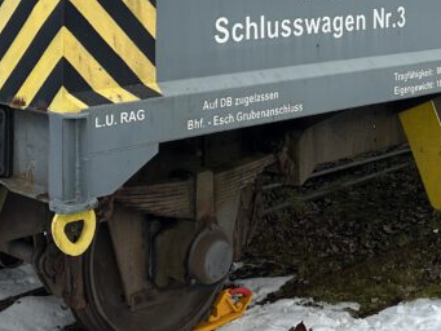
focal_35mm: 72
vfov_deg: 19.6
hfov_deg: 27.0
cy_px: -36
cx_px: 231
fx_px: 918
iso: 80
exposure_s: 1/1812
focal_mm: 6.86
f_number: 1.78
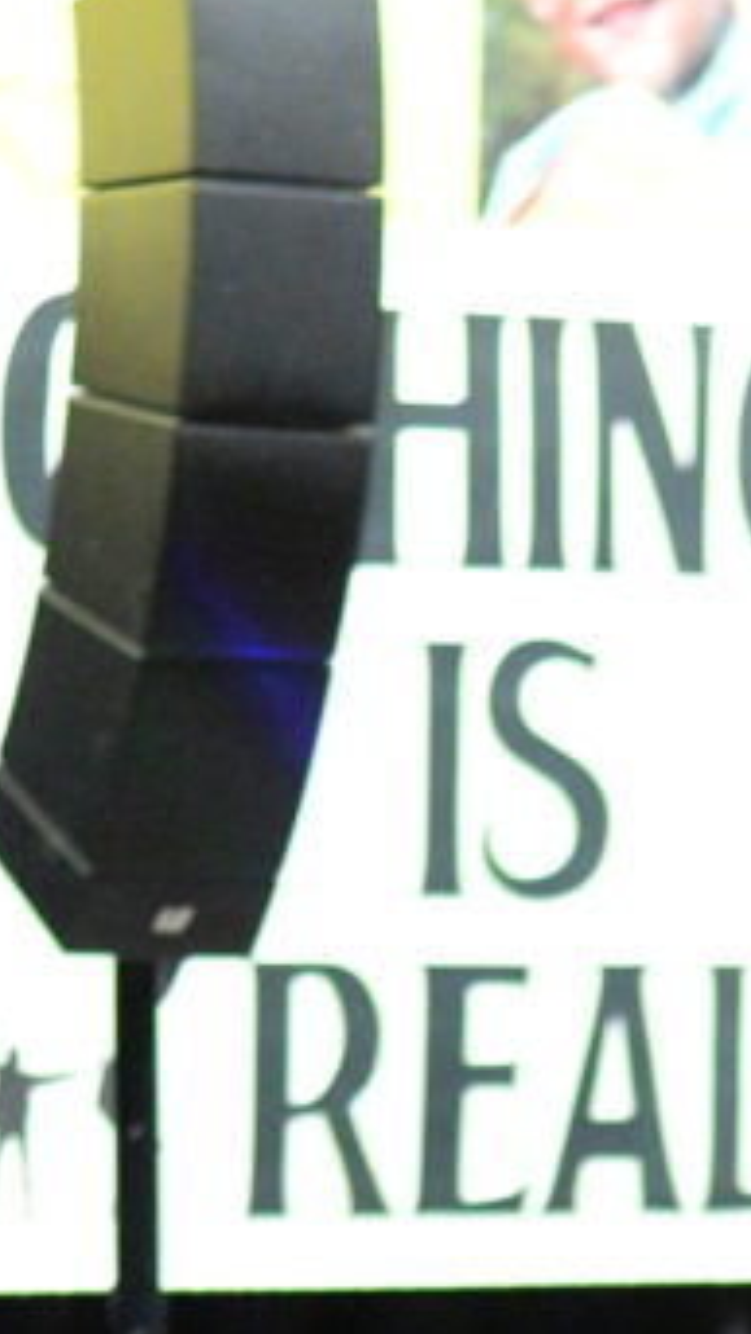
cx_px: 1132
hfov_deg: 4.1
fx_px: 10370
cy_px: 2341
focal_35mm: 293
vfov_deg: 7.2
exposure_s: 1/250
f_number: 1.8
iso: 6400
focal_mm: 50
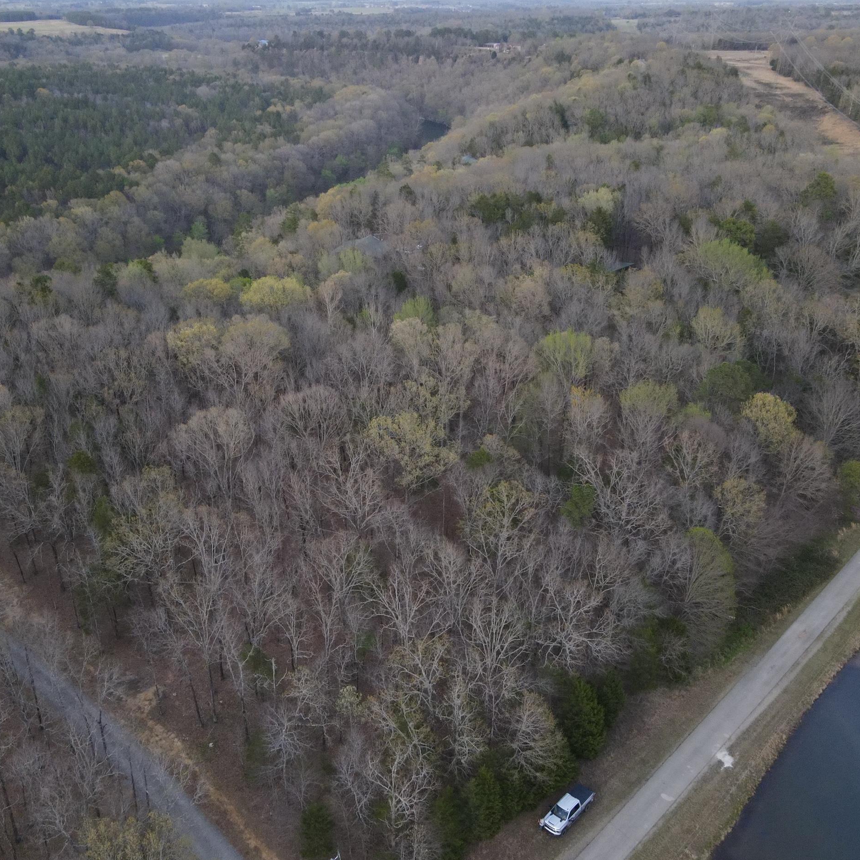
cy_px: 438
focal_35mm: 29
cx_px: 394
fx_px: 815
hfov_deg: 55.6
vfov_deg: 55.6
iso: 830
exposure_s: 1/6.25
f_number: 2.8
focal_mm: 4.5
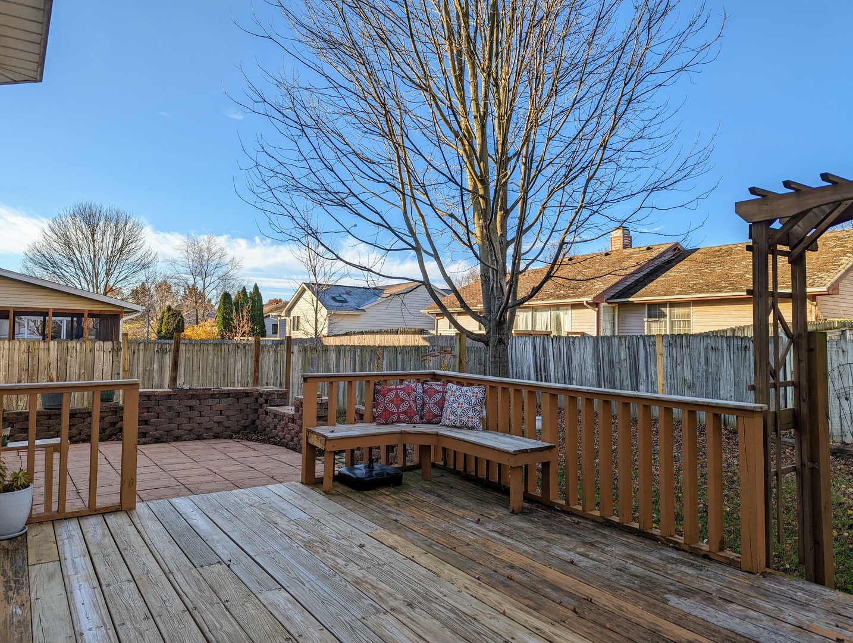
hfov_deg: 71.5
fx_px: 592
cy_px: 322
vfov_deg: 56.9
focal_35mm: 24
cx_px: 426
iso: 44
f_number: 1.85
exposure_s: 1/1287
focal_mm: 6.81
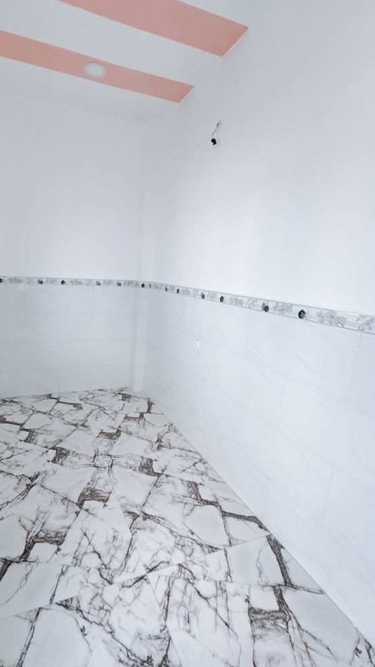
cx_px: 118
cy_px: 319
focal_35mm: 16
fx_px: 283
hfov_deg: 64.9
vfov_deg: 99.3
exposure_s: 1/99
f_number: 2.2
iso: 64
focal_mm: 2.22
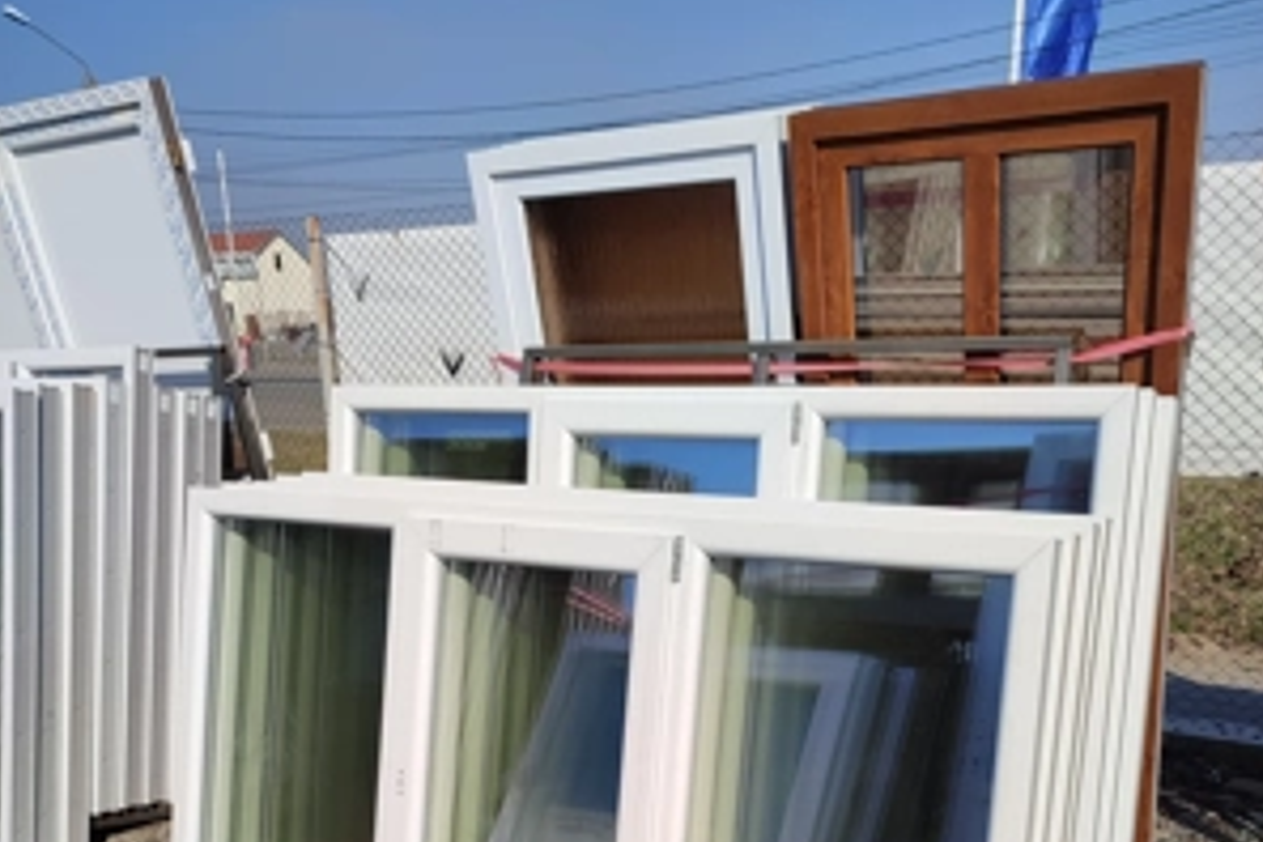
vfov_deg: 36.6
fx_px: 1228
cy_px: 668
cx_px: 634
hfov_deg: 54.4
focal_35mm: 35
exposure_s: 1/1210
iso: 50
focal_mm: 6.04
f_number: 1.9
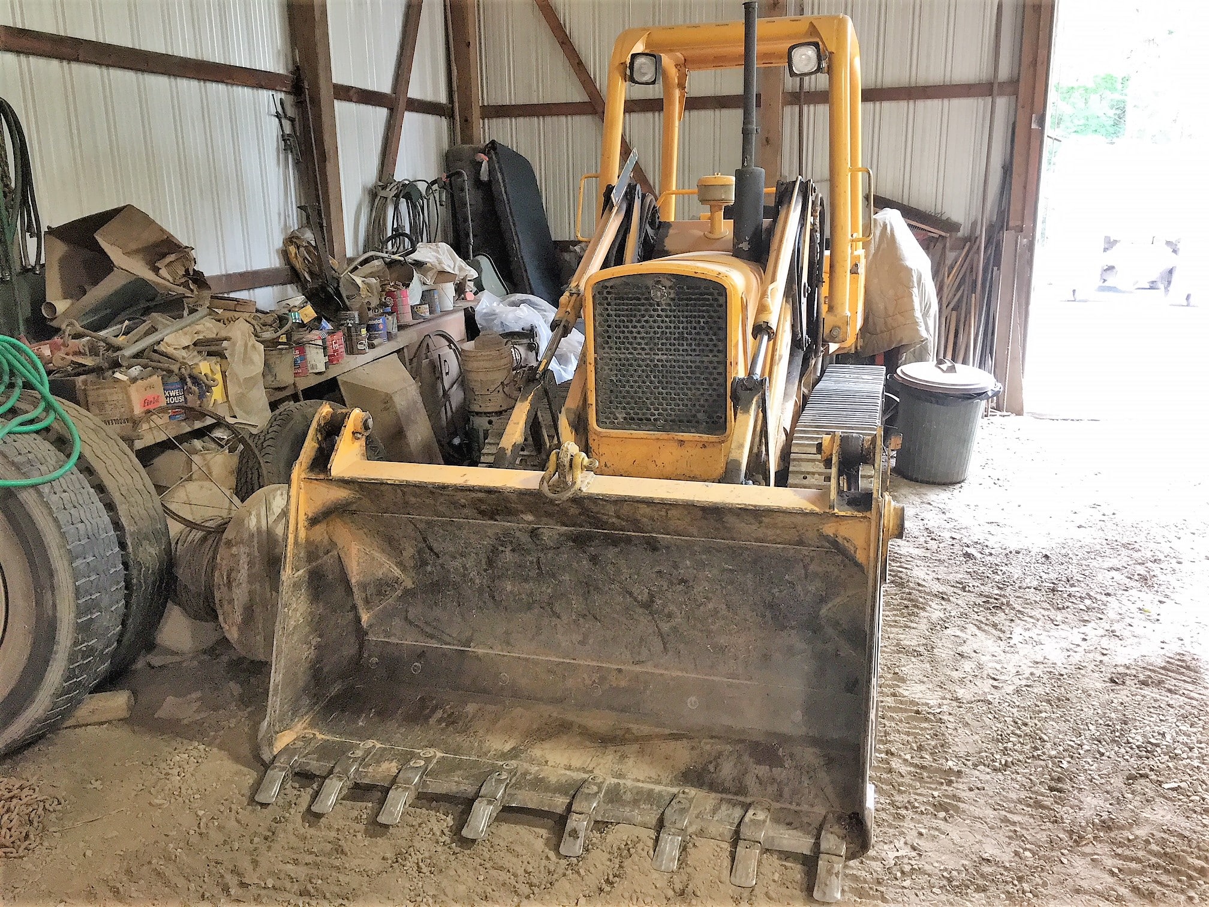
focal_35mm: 29
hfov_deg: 61.7
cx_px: 604
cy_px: 454
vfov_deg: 48.2
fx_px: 1013
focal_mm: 4.15
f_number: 2.2
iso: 200
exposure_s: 1/30
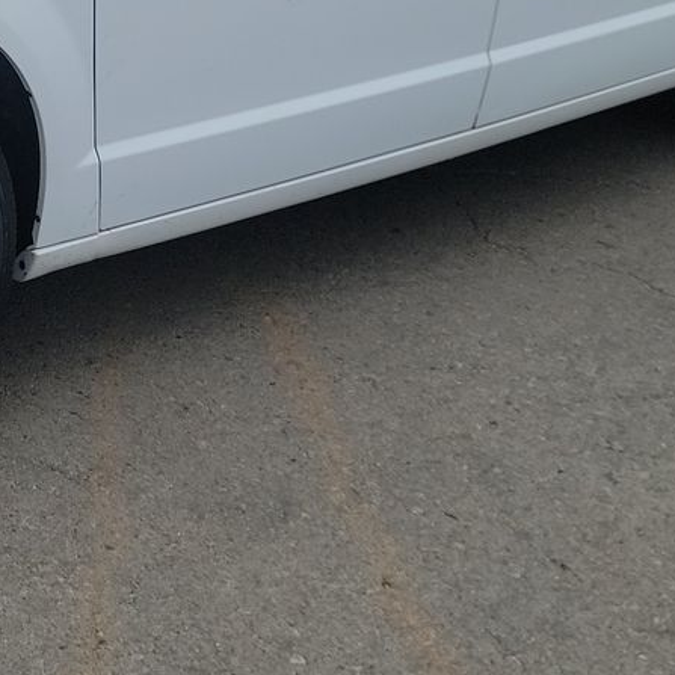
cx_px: -29
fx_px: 1677
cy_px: -122
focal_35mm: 76
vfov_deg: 21.3
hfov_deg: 21.8
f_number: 1.8
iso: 50
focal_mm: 6.7
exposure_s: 1/1238
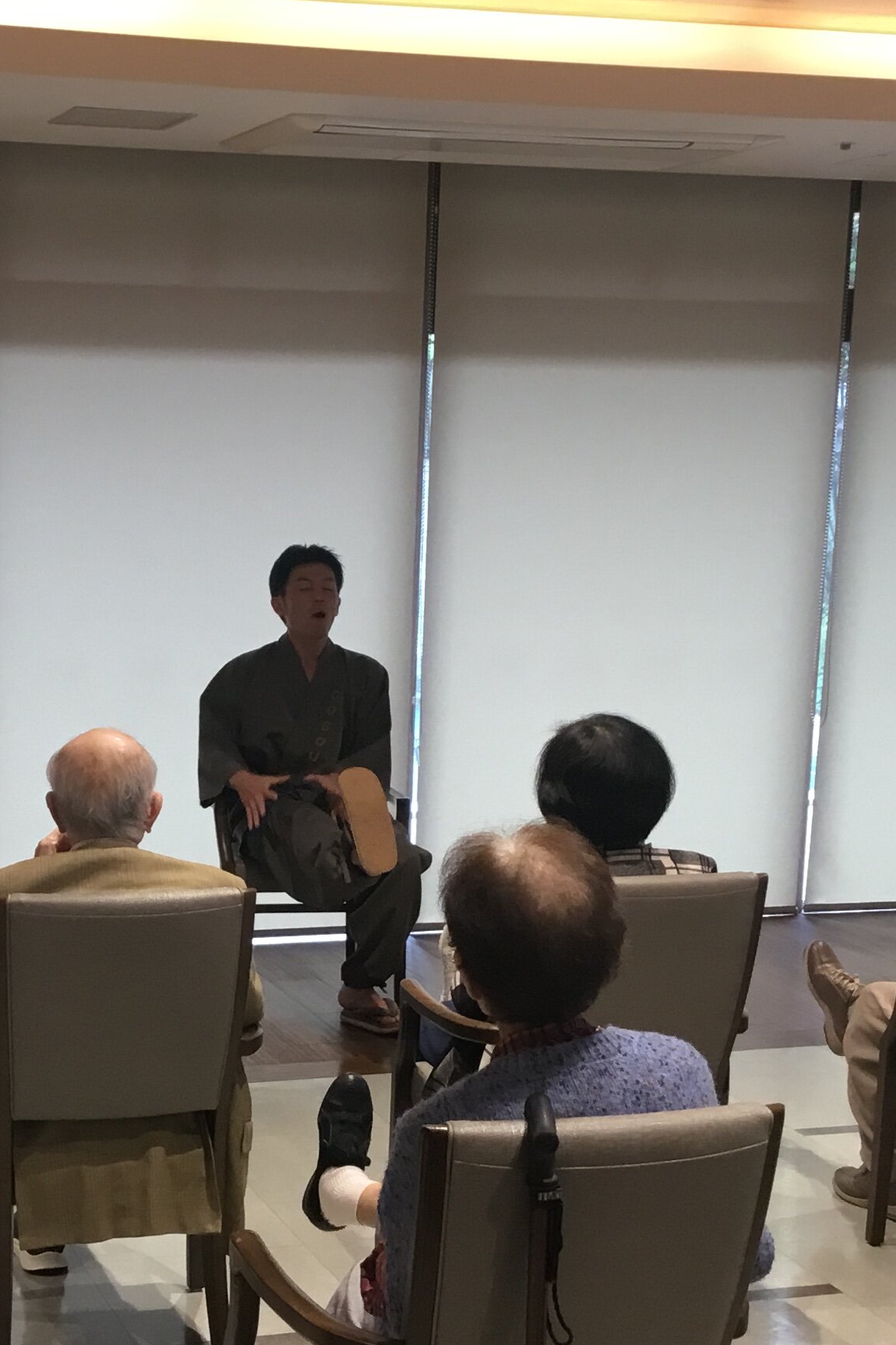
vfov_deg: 32.7
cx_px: 192
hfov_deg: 22.0
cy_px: 872
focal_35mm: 61
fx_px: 2277
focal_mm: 3.3
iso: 64
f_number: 2.4
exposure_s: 1/30
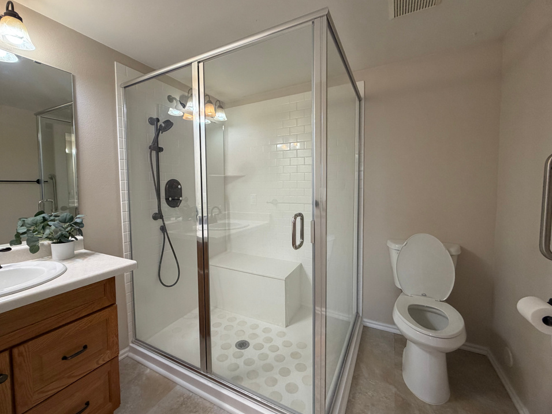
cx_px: 268
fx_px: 239
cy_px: 198
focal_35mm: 15
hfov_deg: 98.1
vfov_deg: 81.7
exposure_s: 1/120
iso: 200
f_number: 2.2
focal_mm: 2.22
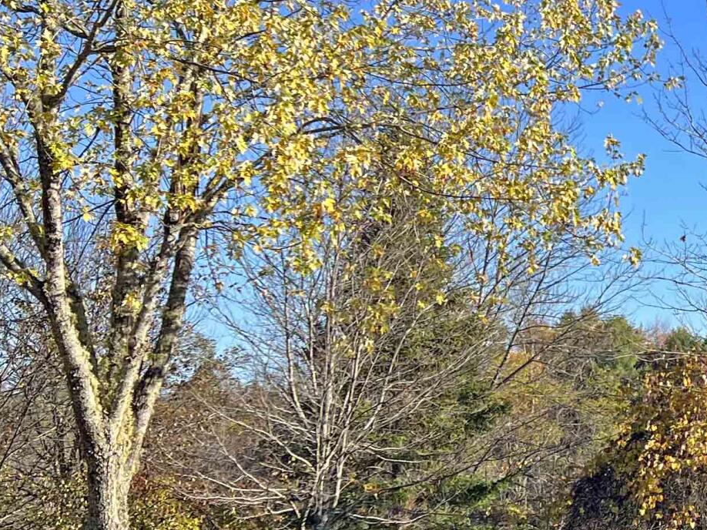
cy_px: 238
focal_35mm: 85
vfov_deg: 17.4
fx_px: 1736
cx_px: 906
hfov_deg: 21.0
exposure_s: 1/2123
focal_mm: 5.7
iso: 50
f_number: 1.5
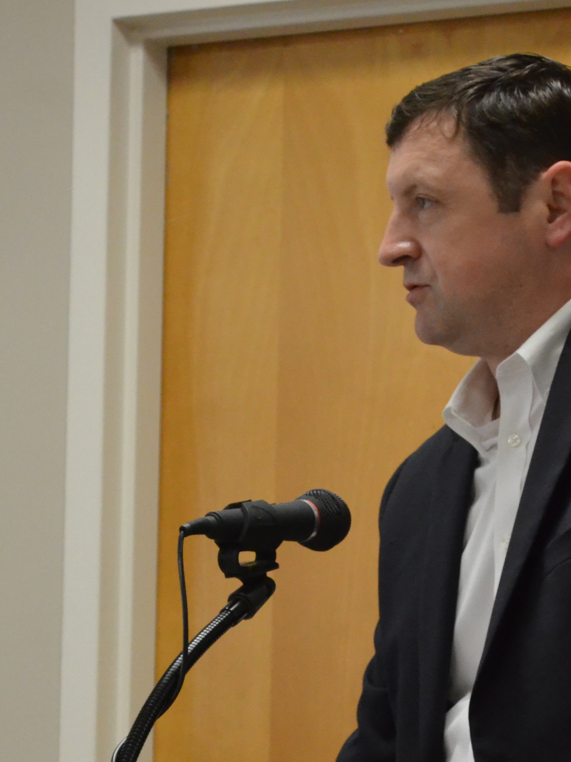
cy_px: 591
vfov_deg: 10.4
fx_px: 4160
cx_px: 119
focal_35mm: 189
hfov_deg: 7.8
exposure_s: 1/200
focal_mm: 55
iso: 3200
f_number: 5.6
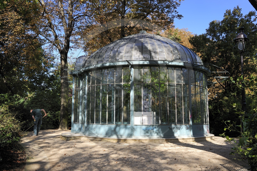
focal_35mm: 32
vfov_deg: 41.0
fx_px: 228
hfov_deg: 58.8
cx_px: 128
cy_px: 86
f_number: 8
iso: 200
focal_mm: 32
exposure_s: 1/160
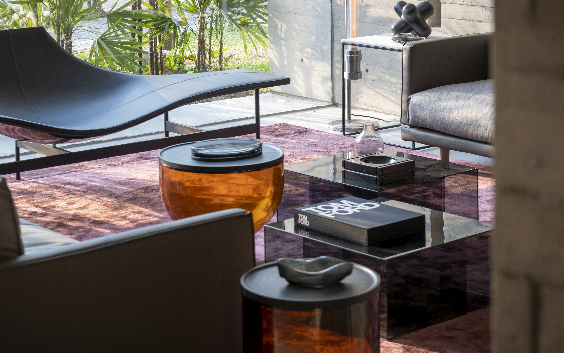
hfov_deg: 22.5
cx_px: 229
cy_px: 151
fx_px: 1414
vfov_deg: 14.2
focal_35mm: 92
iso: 160
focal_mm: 70
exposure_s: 1/30
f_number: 7.1
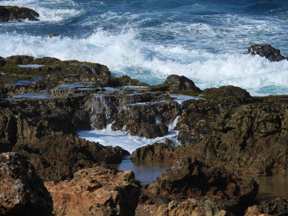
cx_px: 144
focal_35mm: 300
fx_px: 2496
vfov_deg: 5.0
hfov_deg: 6.6
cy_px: 108
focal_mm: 53.5
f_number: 5
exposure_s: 1/1250
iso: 100
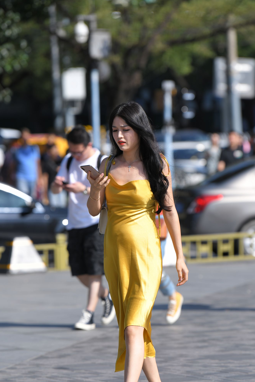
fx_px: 2826
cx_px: 147
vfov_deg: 7.7
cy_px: 237
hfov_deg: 5.2
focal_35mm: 266
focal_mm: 200
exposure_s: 1/1000
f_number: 4
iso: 110
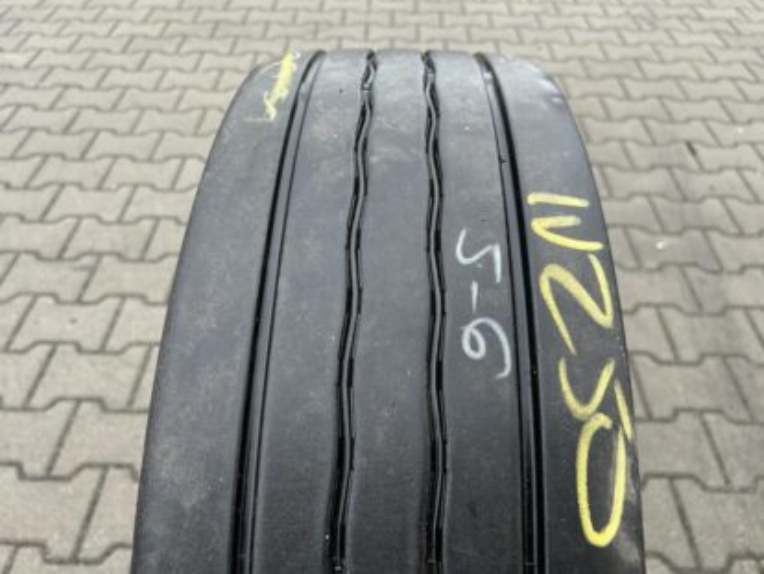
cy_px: 285
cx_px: 382
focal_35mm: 27
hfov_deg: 65.3
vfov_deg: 51.4
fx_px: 596
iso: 50
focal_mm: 5.7
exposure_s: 1/307
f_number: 1.5
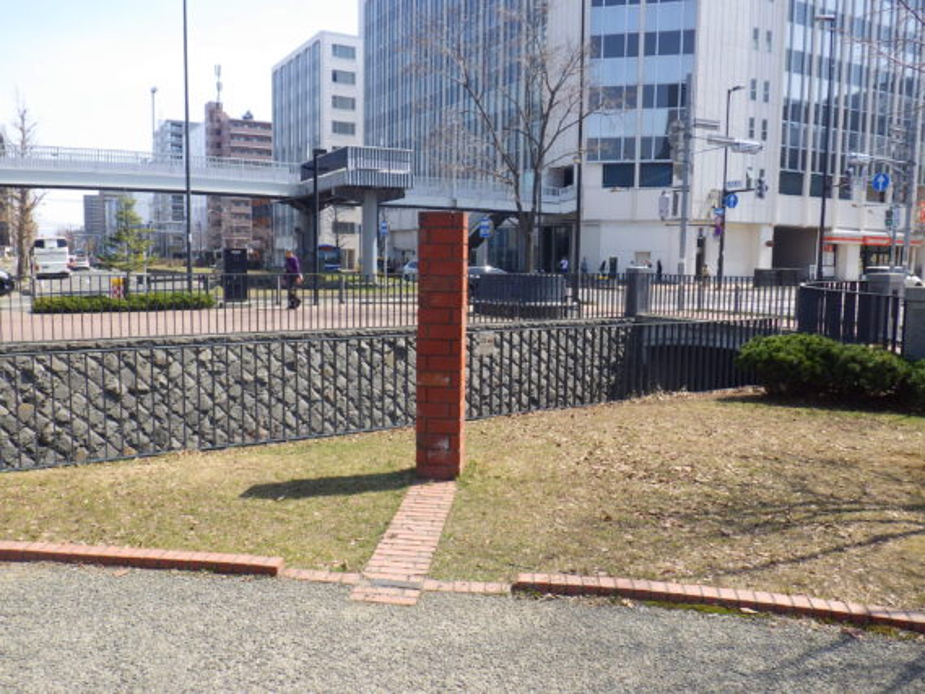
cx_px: 462
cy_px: 347
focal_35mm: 28
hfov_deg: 63.4
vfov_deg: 49.8
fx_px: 748
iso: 125
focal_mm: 5
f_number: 4.2
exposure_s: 1/500
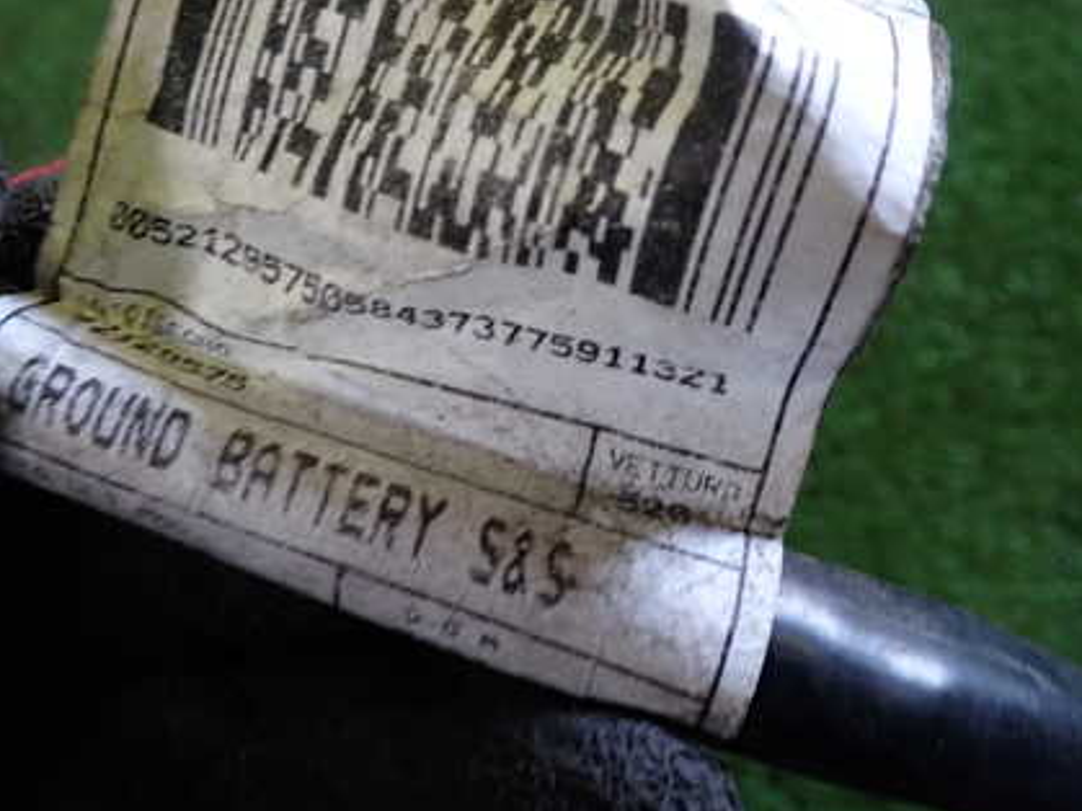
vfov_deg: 33.4
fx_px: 1344
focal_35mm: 43
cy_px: 307
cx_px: 442
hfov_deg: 43.7
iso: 200
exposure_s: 1/30
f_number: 2.3
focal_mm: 5.4
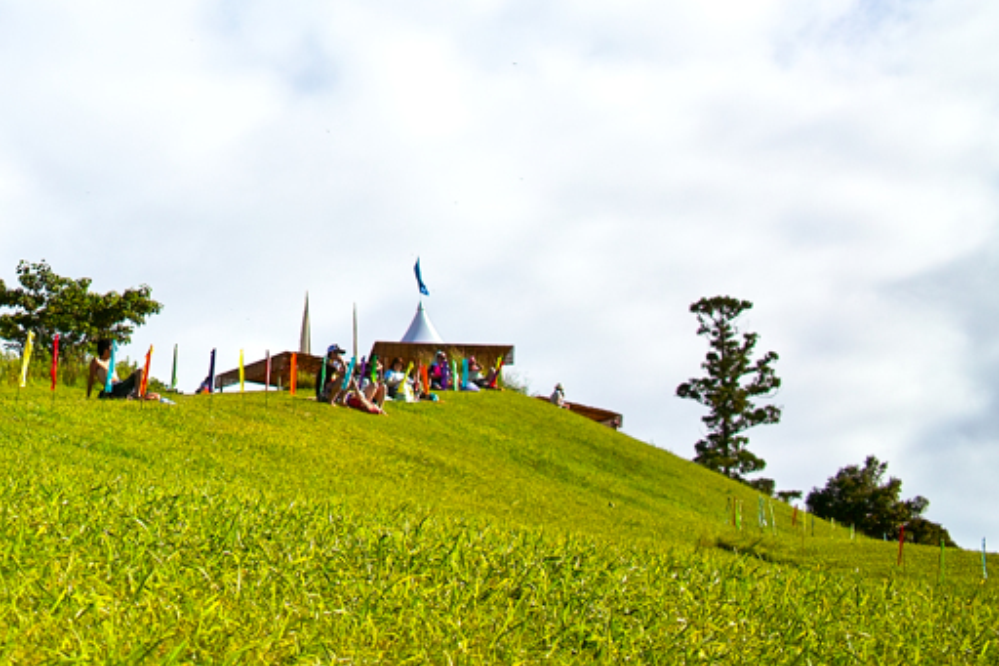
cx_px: 57
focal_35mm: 82
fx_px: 2275
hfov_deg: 23.9
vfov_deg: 16.5
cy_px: 90
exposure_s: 1/2000
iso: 200
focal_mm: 24.2
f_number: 2.8
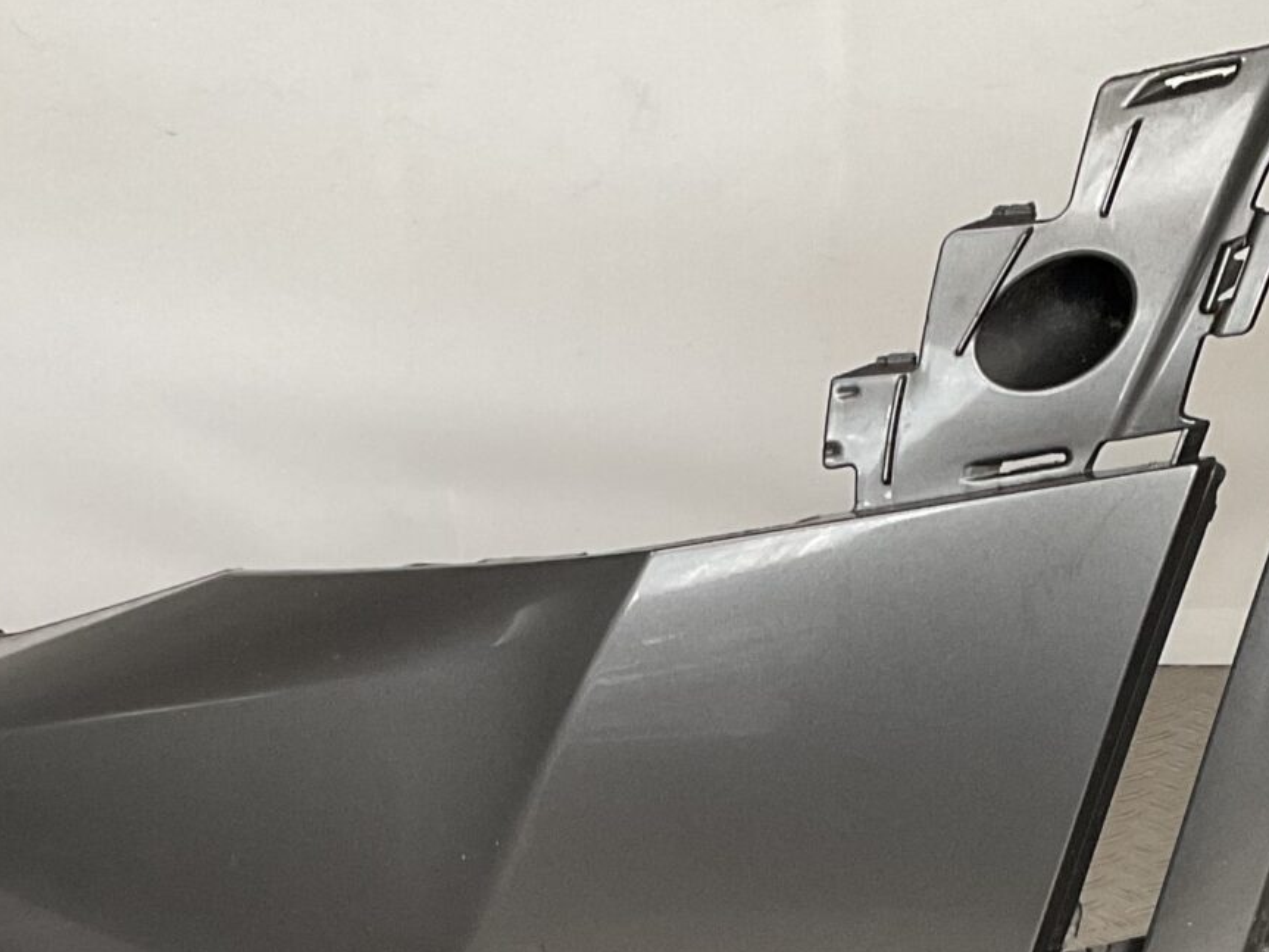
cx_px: 713
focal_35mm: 86
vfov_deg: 16.9
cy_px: 887
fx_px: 3152
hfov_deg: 22.7
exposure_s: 1/60
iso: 80
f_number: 1.8
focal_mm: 3
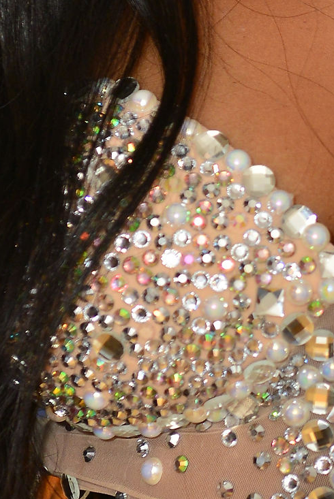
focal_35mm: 324
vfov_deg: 6.3
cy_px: 86
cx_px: 479
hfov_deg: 4.2
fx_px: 4500
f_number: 3.5
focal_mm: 66
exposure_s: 1/100
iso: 400
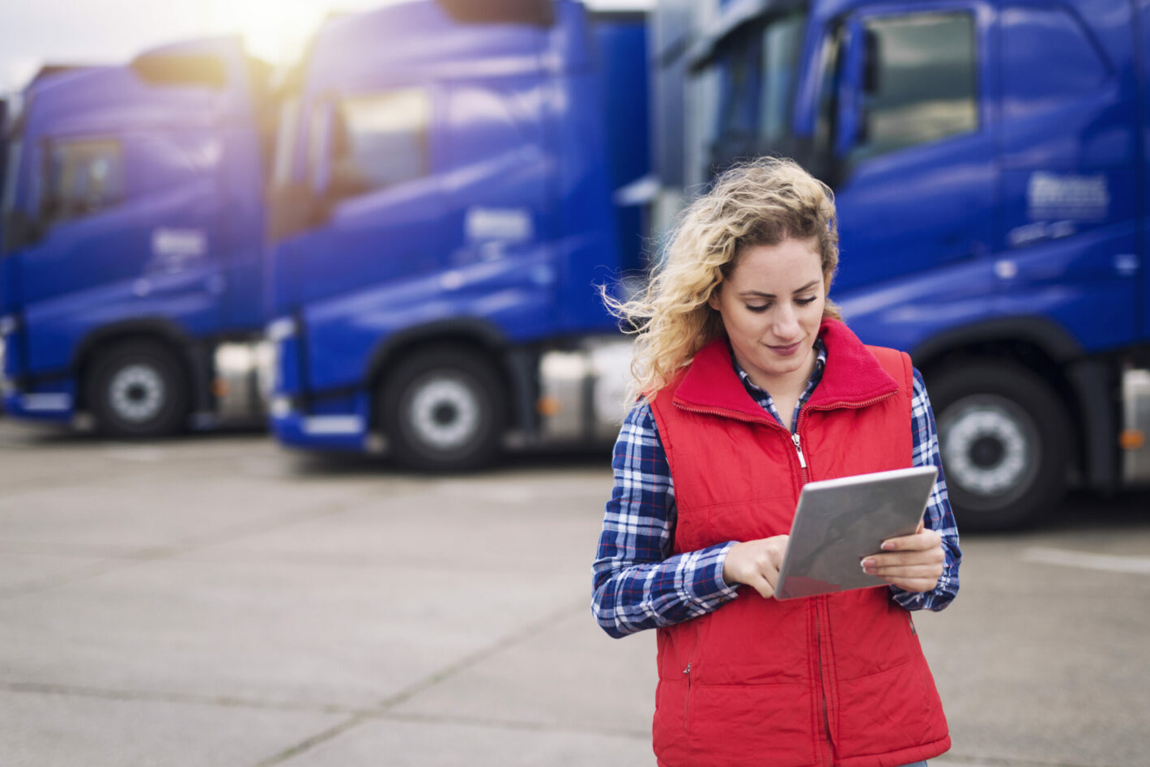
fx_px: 1821
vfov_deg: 23.8
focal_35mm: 57
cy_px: 373
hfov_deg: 35.0
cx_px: 585
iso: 320
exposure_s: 1/6400
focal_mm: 50
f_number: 1.6
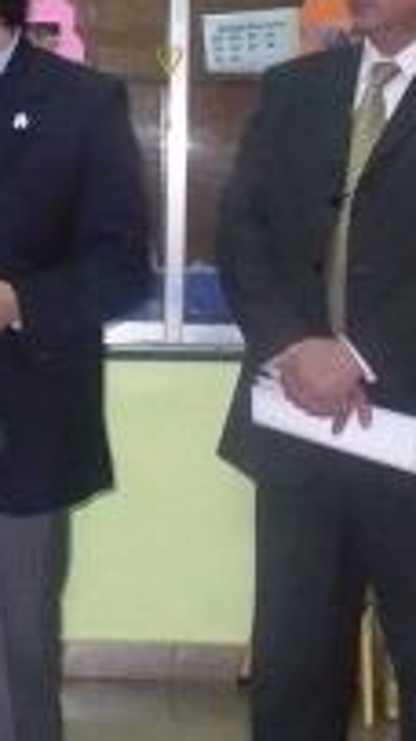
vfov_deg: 18.9
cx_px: -135
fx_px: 2219
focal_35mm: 113
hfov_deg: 10.5
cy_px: 314
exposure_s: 1/30
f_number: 2.8
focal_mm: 6.1
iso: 640
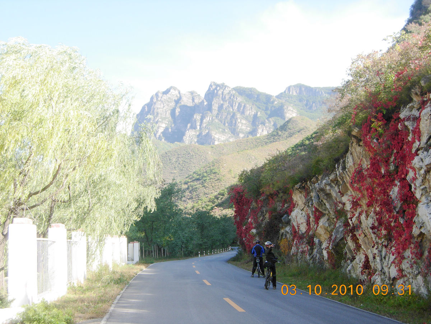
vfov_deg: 23.7
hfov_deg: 31.2
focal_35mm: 62
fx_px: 772
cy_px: 162
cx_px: 216
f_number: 4.4
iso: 50
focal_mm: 12.9
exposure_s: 1/140
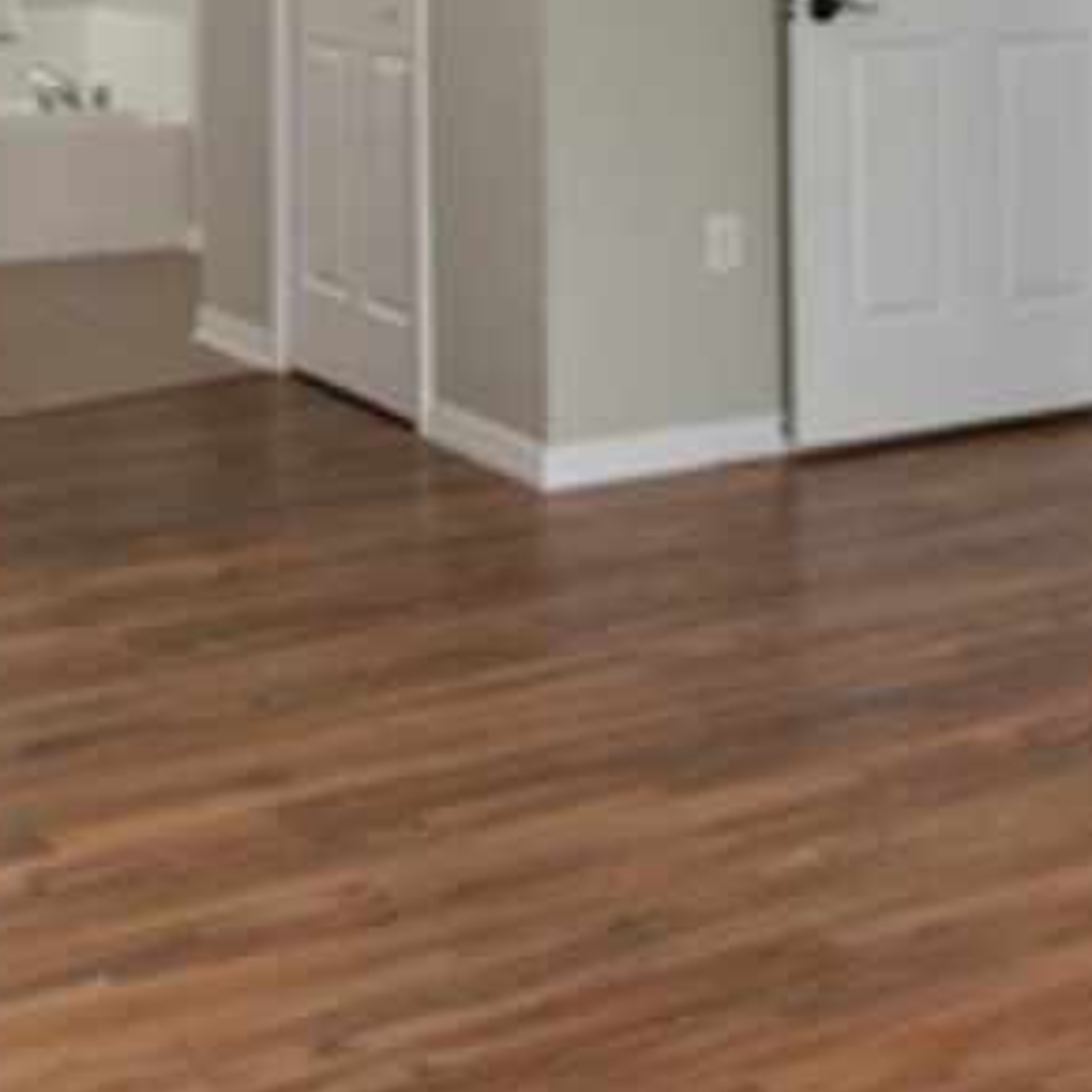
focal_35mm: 73
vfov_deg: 22.4
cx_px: 1328
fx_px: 2601
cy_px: -116
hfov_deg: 21.9
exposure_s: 1/4
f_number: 8
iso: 320
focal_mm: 13
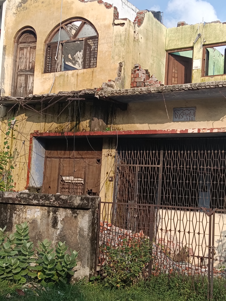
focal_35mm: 54
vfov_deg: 35.5
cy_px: 150
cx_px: 113
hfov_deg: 27.0
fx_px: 470
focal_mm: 3.98
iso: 64
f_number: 1.8
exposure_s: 1/499
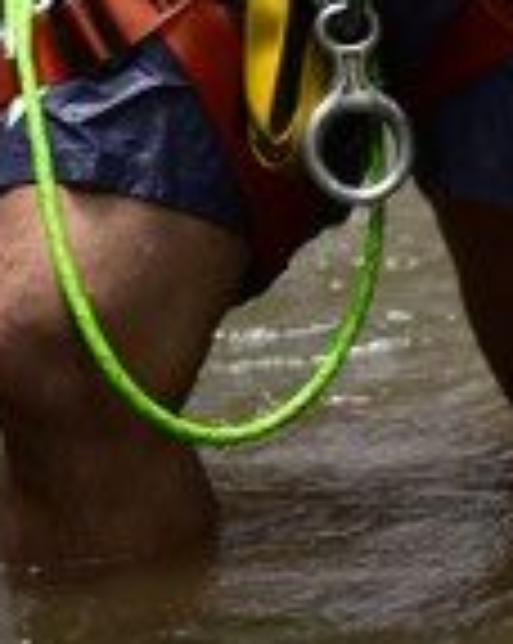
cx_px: 338
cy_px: -770
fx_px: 6010
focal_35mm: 316
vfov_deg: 5.9
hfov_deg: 4.9
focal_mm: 50
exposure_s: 1/200
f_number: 1.8
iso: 220
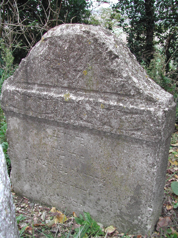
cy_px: 119
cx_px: 89
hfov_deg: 37.7
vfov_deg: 49.0
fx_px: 261
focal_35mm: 38
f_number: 2.8
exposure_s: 1/30
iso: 100
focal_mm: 8
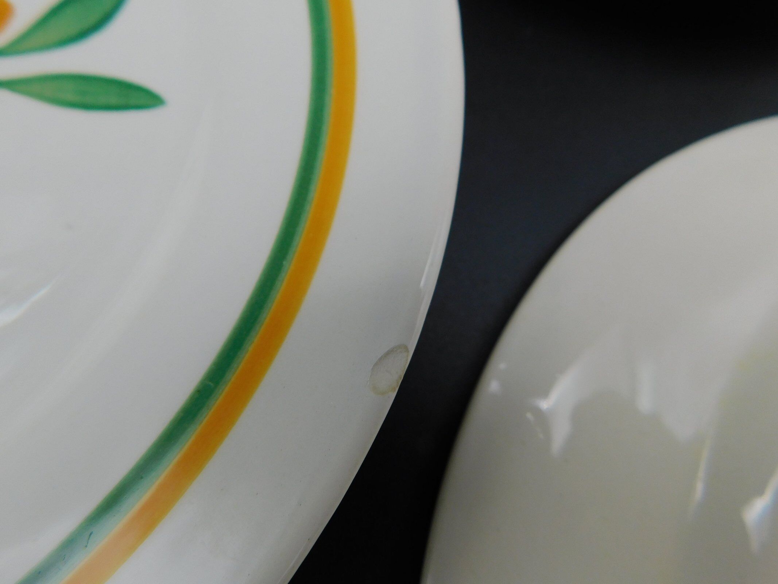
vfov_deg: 58.9
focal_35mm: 23
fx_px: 517
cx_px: 389
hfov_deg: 73.9
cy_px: 292
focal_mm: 4
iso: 125
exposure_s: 1/160
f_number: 3
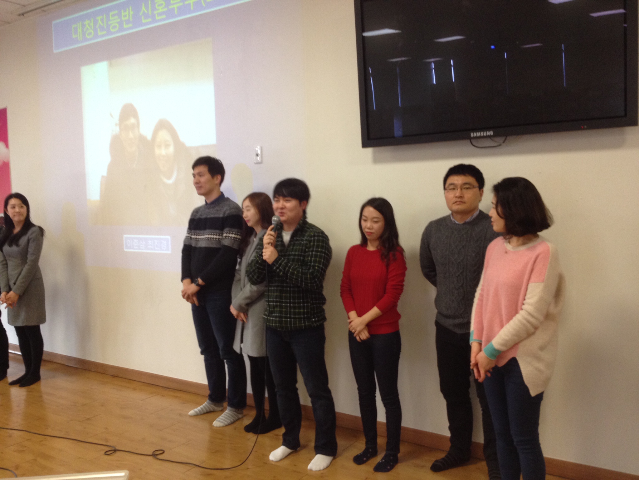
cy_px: 240
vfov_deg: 40.7
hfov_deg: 52.6
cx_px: 320
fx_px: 646
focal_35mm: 35
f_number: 2.4
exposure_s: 1/20
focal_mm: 4.28
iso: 100
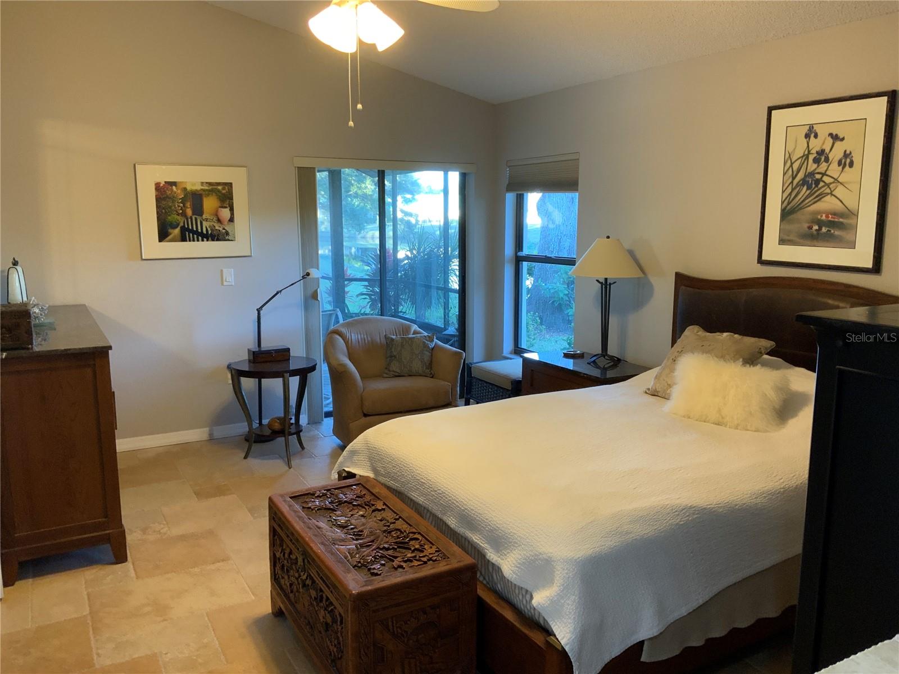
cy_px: 337
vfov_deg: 48.2
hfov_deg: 61.7
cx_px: 450
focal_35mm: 29
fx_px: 753
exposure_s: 1/60
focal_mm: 3
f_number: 1.8
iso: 125
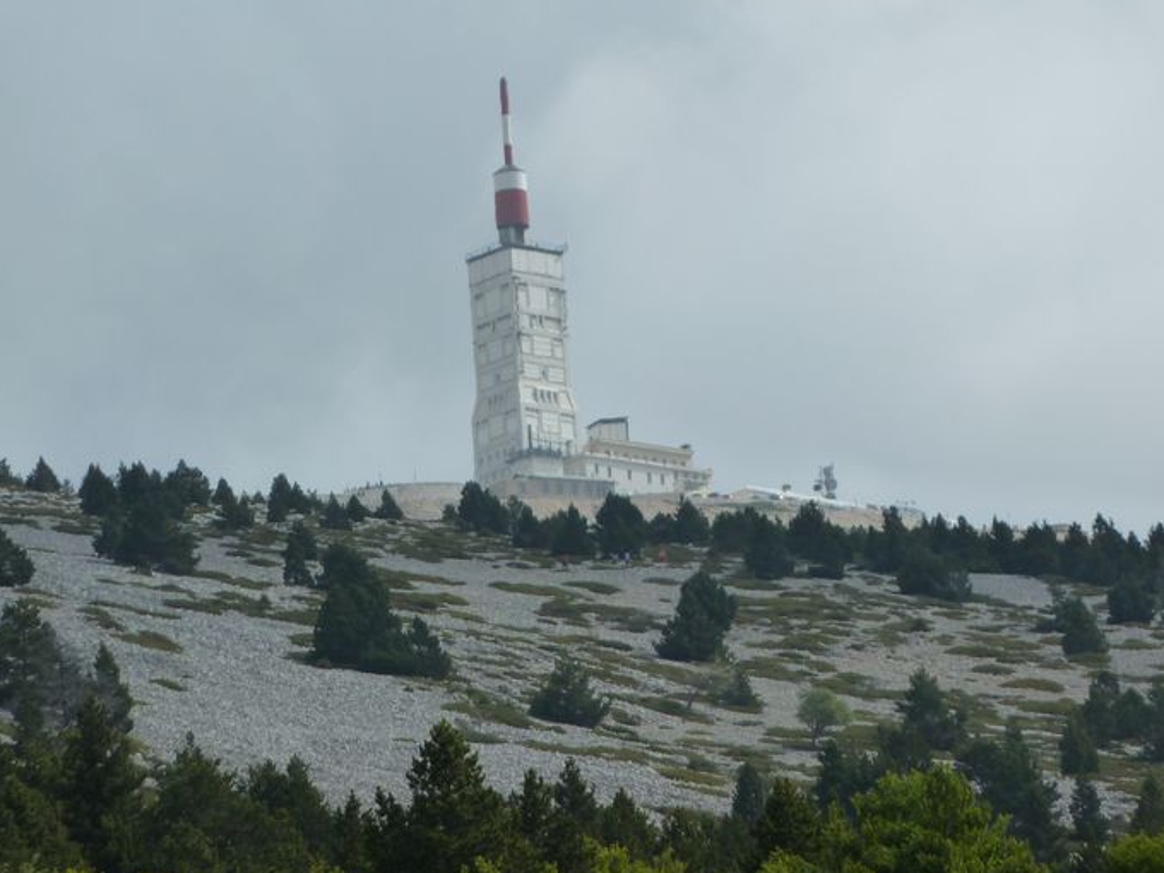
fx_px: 10996
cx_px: 659
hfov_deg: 6.1
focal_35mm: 327
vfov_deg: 4.5
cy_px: 390
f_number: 6.3
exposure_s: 1/800
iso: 125
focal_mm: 45.7
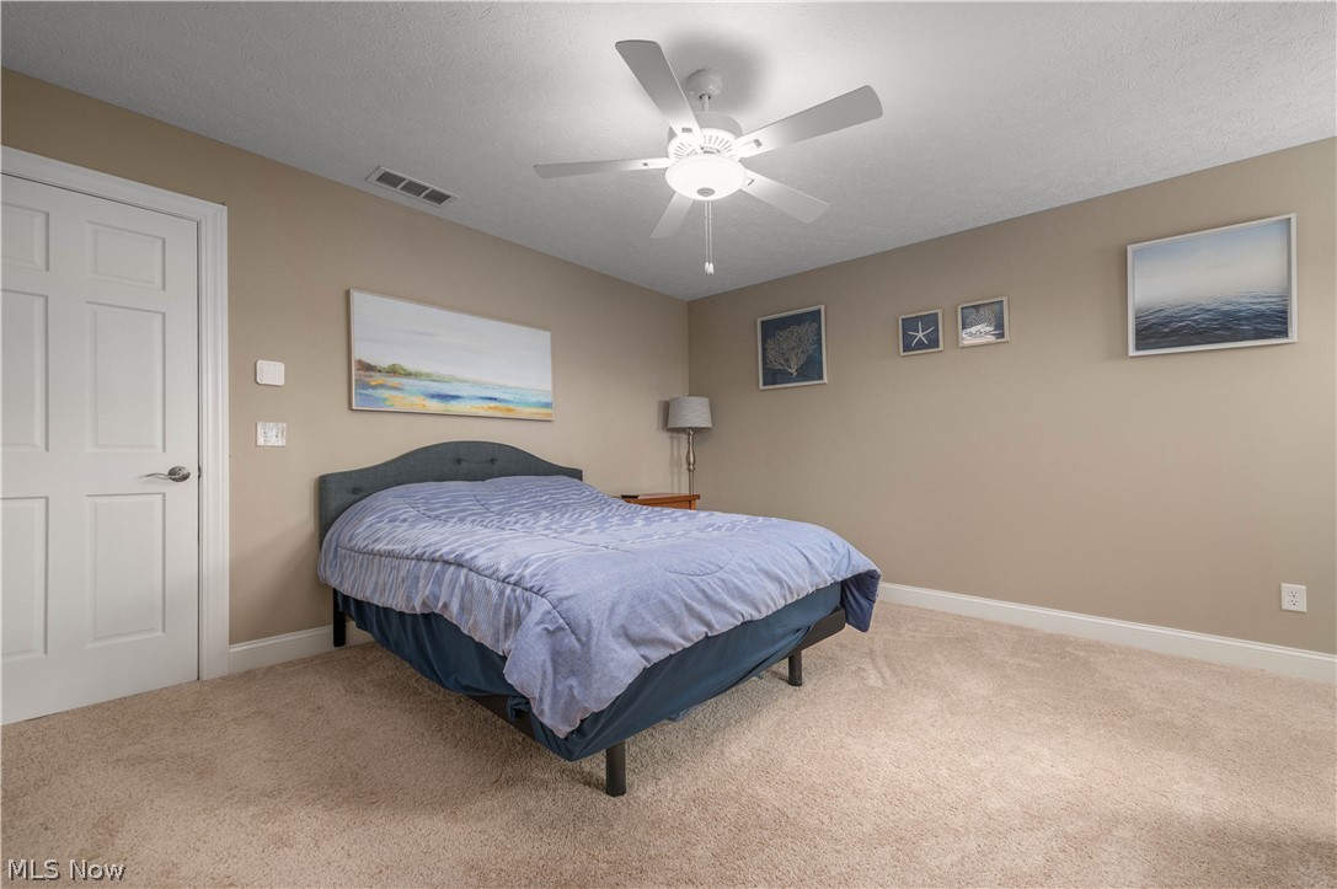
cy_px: 444
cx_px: 668
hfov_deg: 104.3
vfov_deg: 81.1
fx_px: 520
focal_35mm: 14
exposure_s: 1/60
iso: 200
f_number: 9
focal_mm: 14
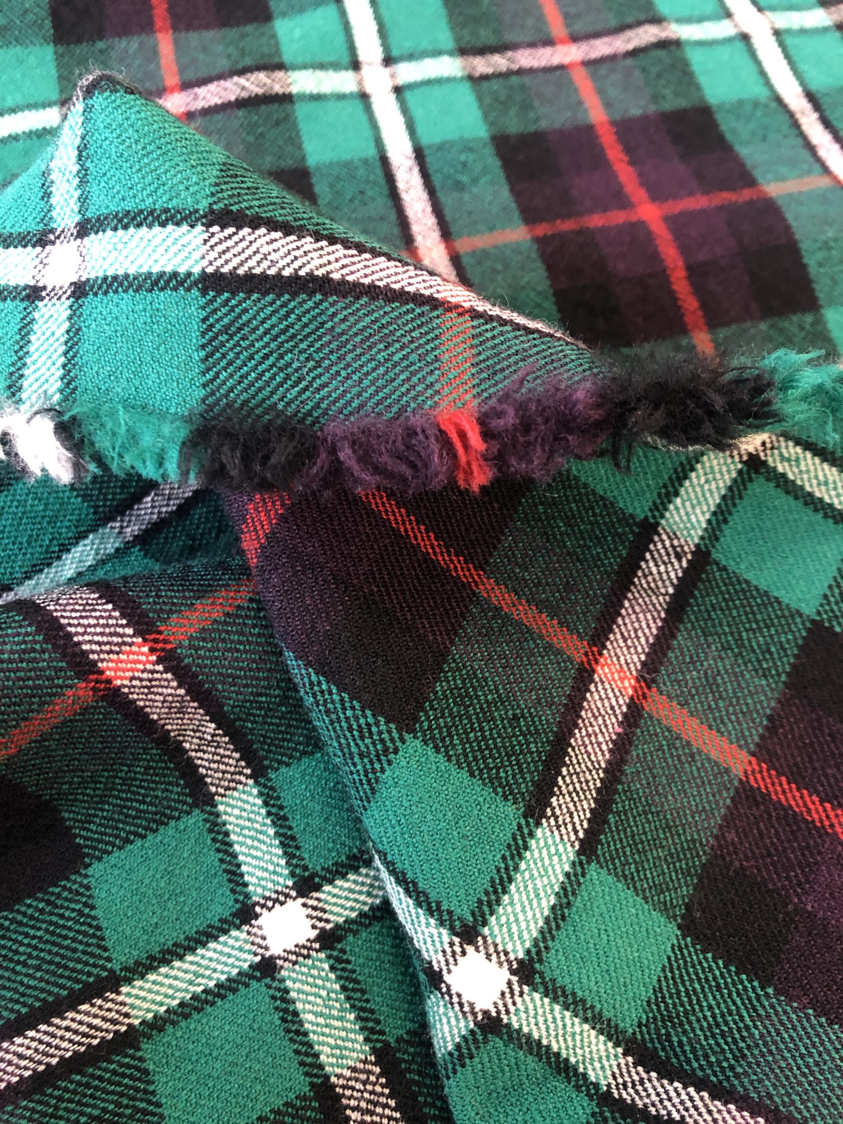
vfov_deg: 63.4
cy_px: 562
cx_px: 422
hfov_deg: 49.7
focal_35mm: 28
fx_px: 909
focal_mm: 3.99
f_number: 1.8
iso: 100
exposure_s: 1/13
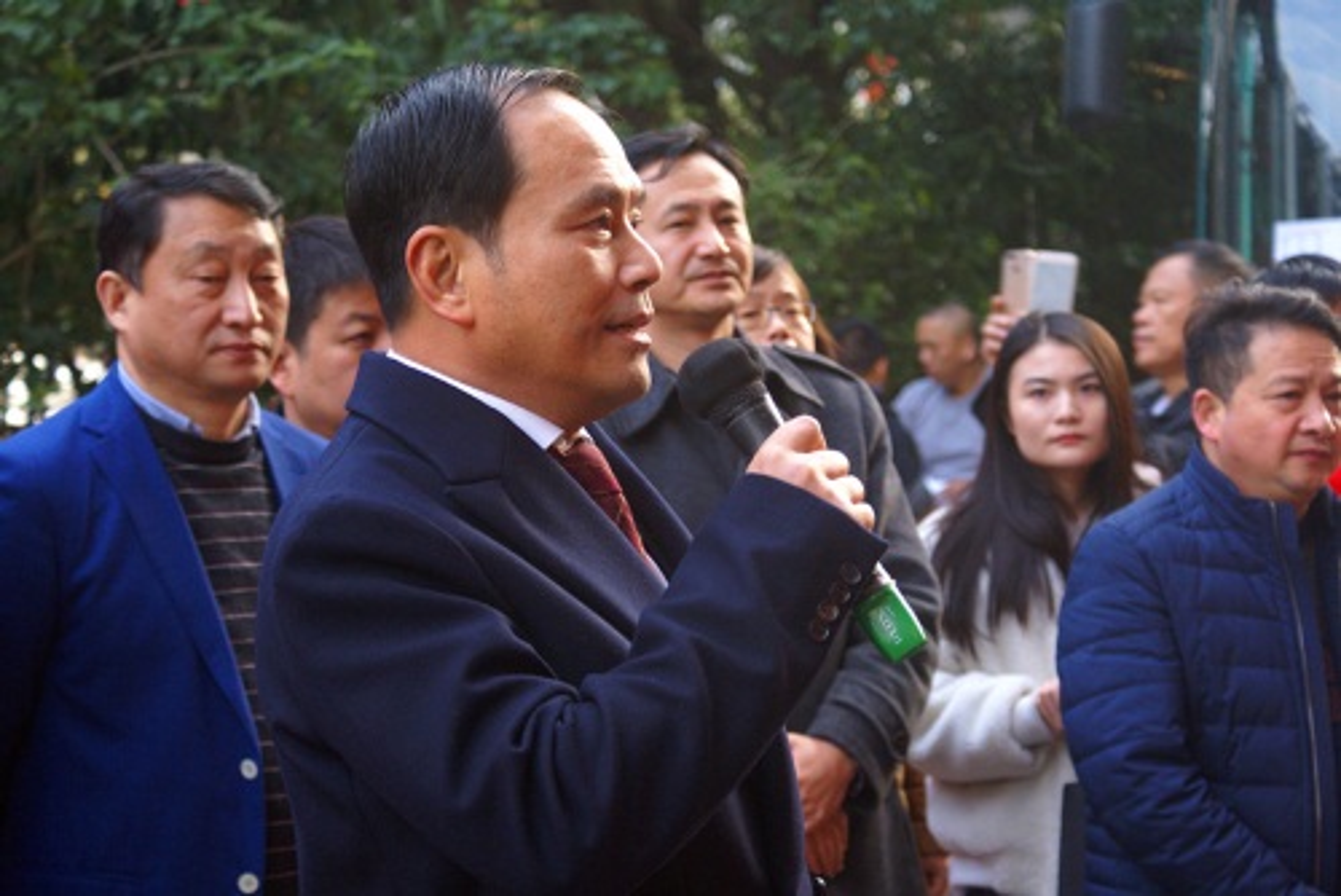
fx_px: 3913
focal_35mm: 105
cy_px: 448
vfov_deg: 13.1
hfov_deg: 19.4
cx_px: 670
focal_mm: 70
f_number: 5.6
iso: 400
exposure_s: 1/50
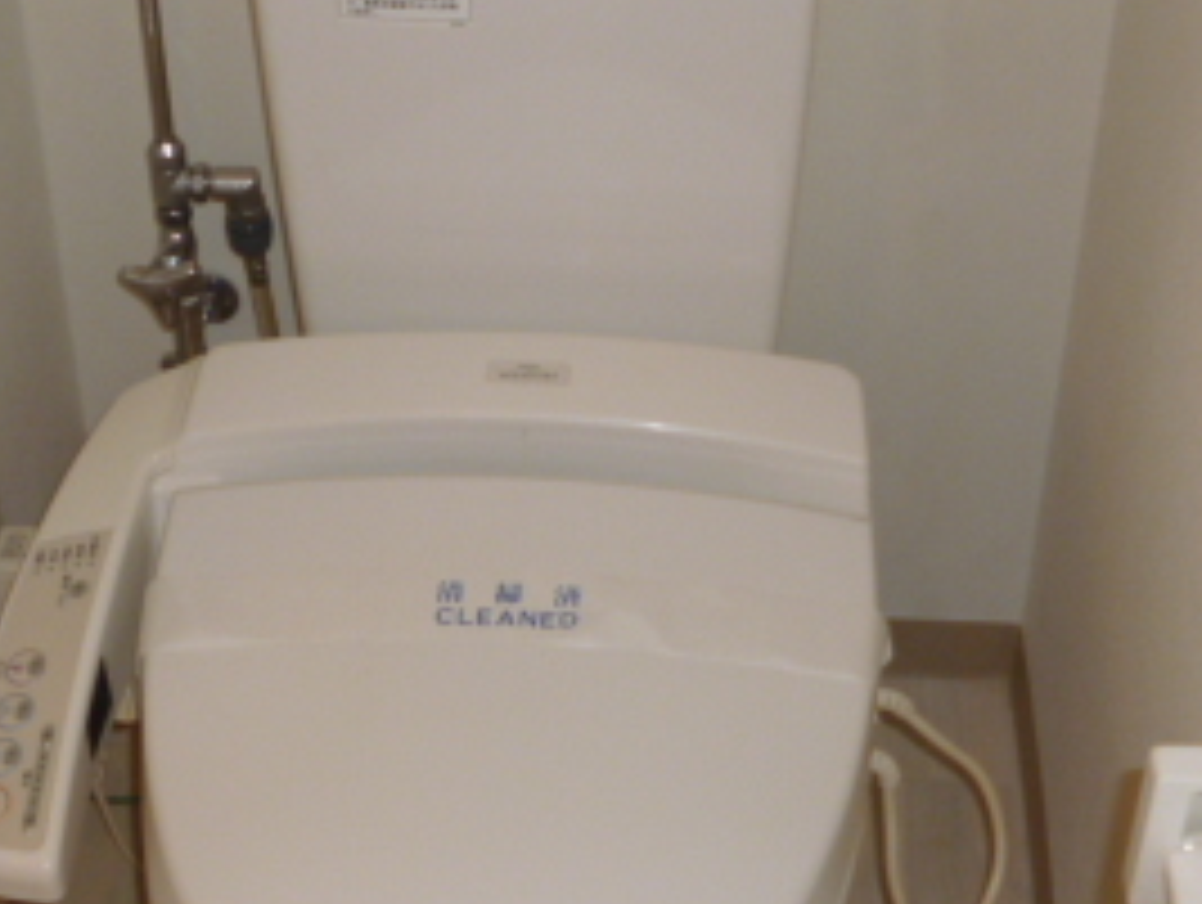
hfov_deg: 28.9
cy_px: 414
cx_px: 486
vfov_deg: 22.0
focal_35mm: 67
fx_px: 2330
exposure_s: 1/60
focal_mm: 5
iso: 125
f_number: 3.1
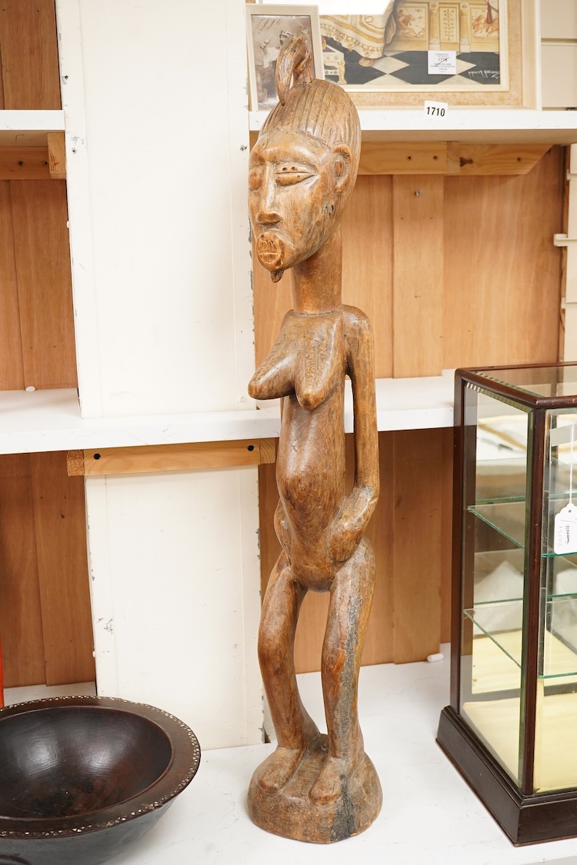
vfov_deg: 43.6
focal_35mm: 45
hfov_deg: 29.9
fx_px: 1082
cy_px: 432
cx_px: 288
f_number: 7.1
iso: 2500
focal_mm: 30
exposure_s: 1/160
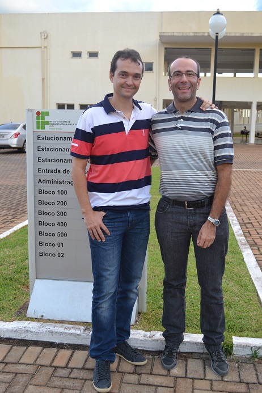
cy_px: 196
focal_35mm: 39
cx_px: 131
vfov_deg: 49.6
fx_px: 426
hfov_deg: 34.2
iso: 400
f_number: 5
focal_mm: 26
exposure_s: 1/100
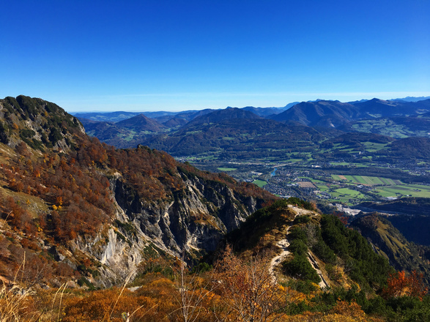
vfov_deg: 48.2
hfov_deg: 61.7
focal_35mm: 29
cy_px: 161
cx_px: 215
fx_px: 360
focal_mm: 4.15
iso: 25
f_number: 2.2
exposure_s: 1/1241
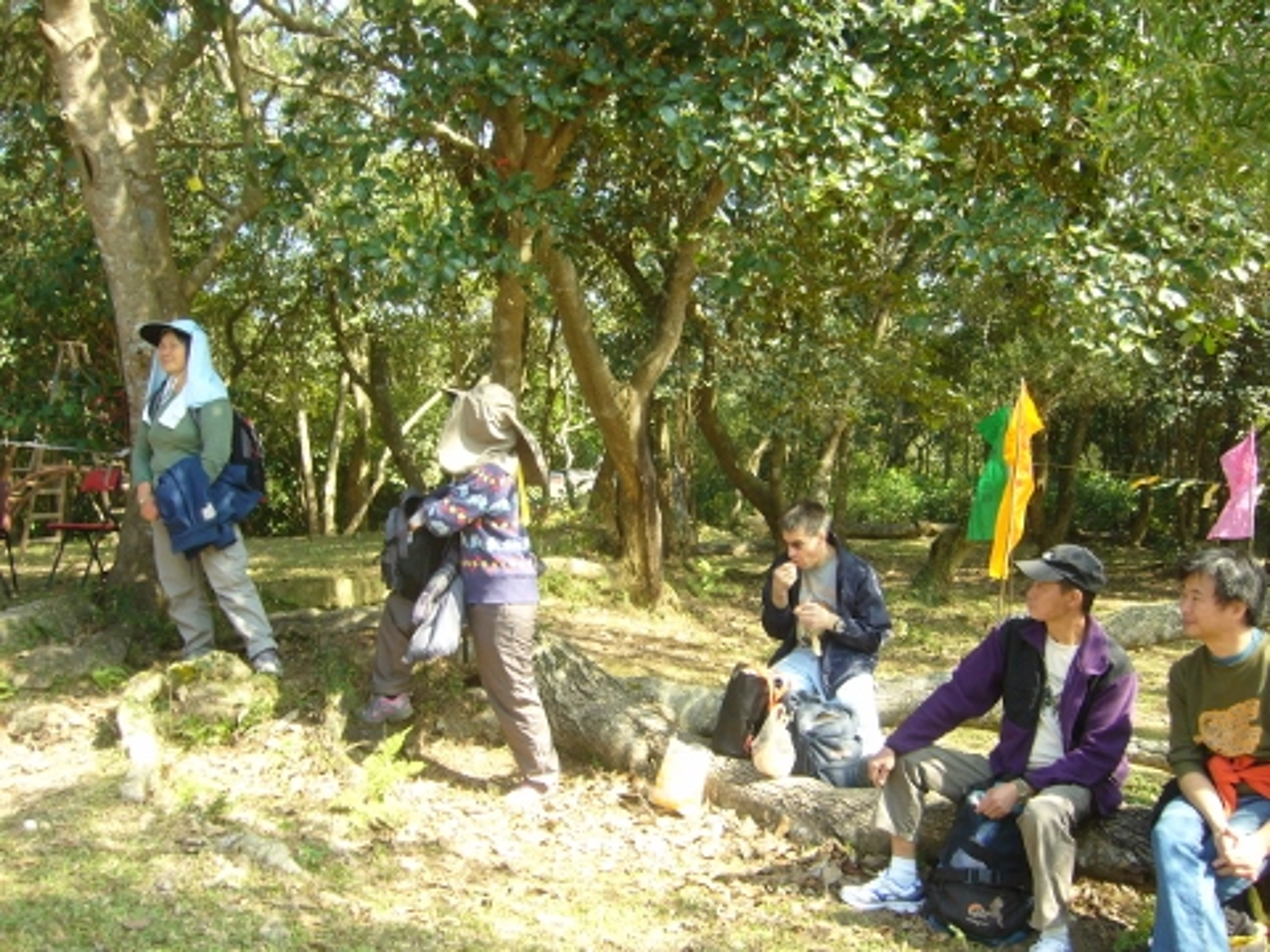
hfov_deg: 52.6
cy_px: 476
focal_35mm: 35
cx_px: 635
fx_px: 1284
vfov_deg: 40.7
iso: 80
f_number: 2.8
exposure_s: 1/80
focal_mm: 5.8
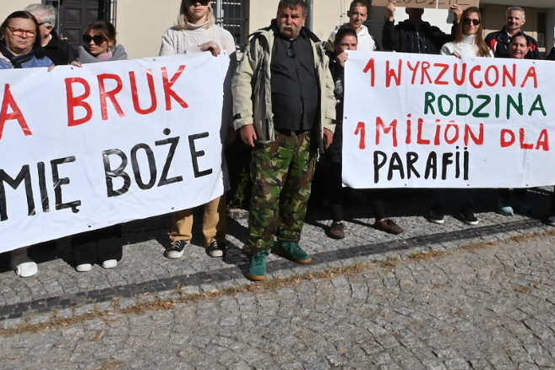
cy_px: 41
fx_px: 570
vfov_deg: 34.1
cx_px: 346
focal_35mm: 37
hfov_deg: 51.4
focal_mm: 10
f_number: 20
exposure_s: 1/200
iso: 100
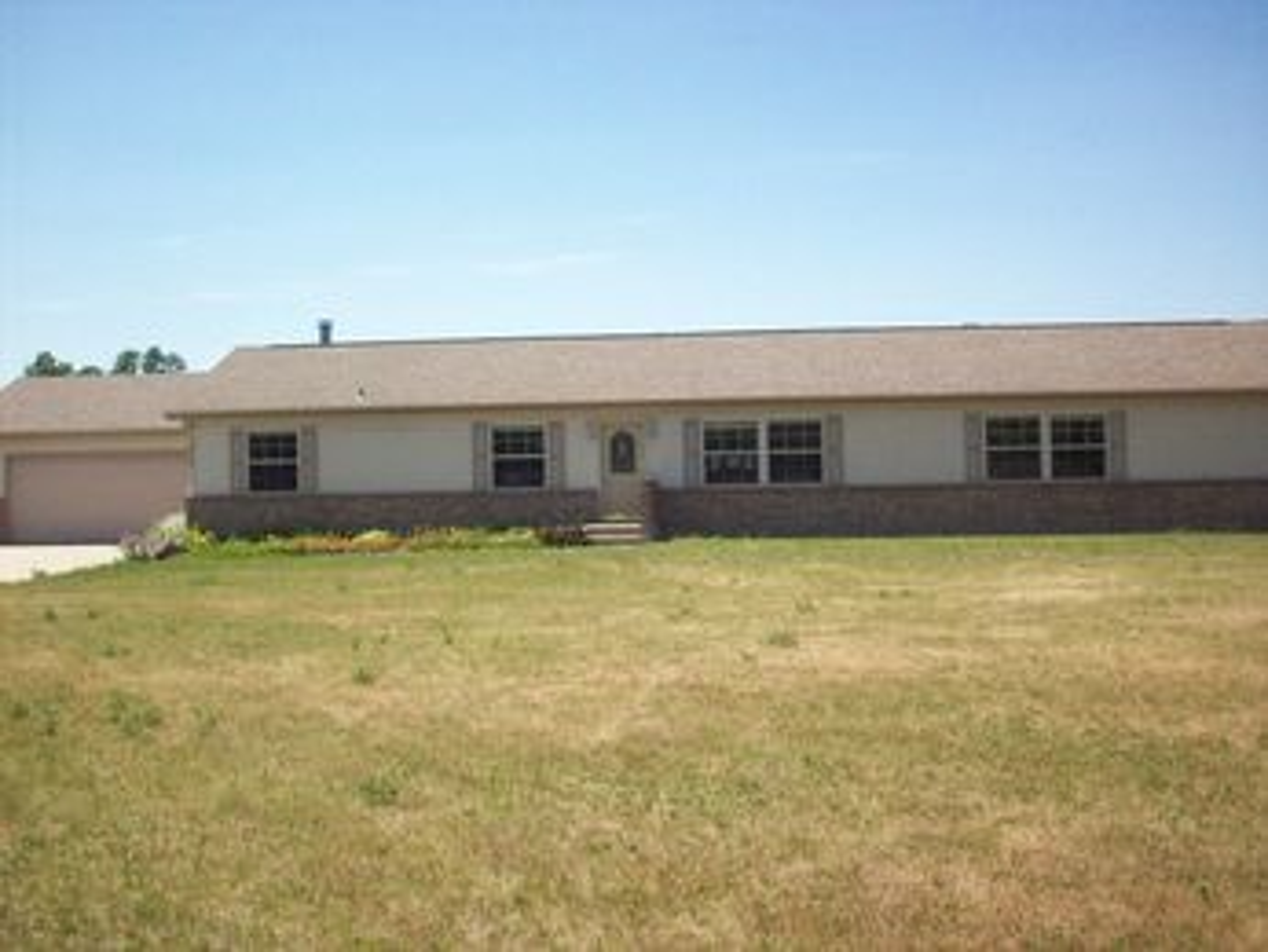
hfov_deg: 50.1
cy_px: 476
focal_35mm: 37
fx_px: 1356
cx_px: 634
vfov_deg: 38.7
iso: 200
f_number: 5.6
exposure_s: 1/775
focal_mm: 6.2
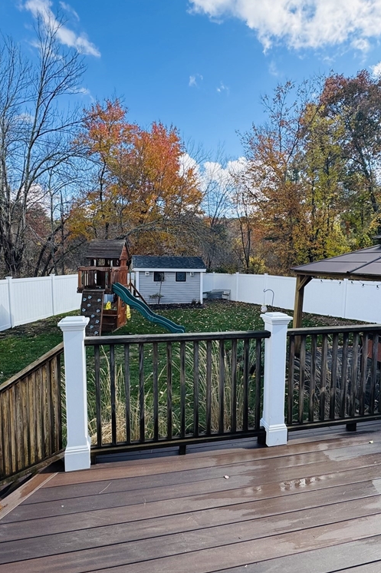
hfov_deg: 61.9
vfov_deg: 84.0
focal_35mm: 20
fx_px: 318
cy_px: 292
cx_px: 186
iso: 40
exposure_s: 1/459
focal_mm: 2.22
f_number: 2.2
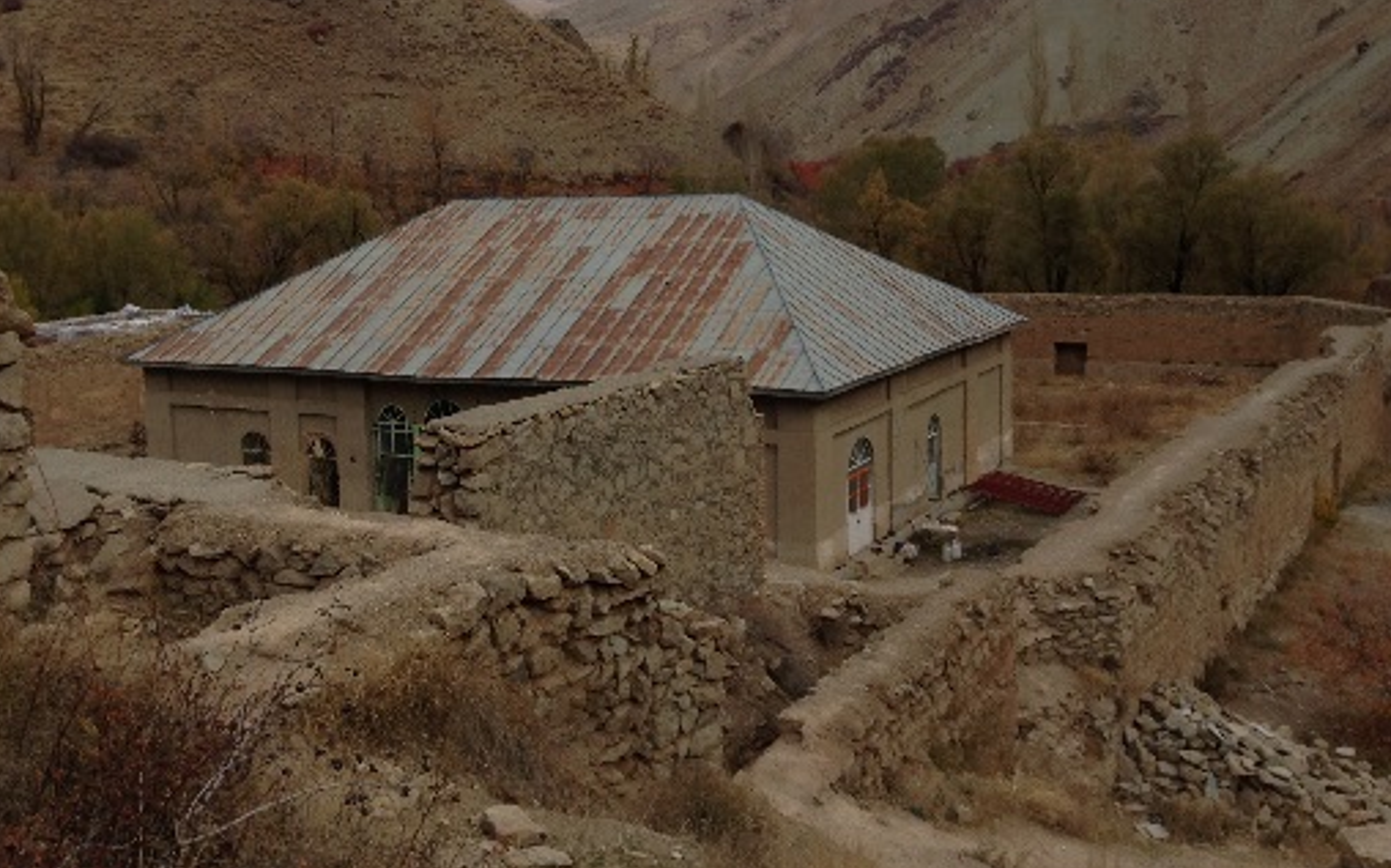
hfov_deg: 44.4
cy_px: 301
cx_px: 667
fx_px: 1705
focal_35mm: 45
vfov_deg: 28.4
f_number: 2.4
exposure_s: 1/602
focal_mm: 4.12
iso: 50
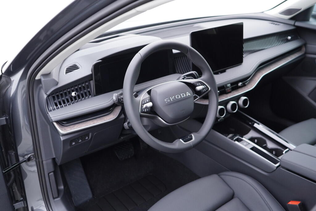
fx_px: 316
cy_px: 106
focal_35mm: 36
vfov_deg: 36.9
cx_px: 158
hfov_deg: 53.1
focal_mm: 24
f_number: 2.8
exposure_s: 1/40
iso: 320
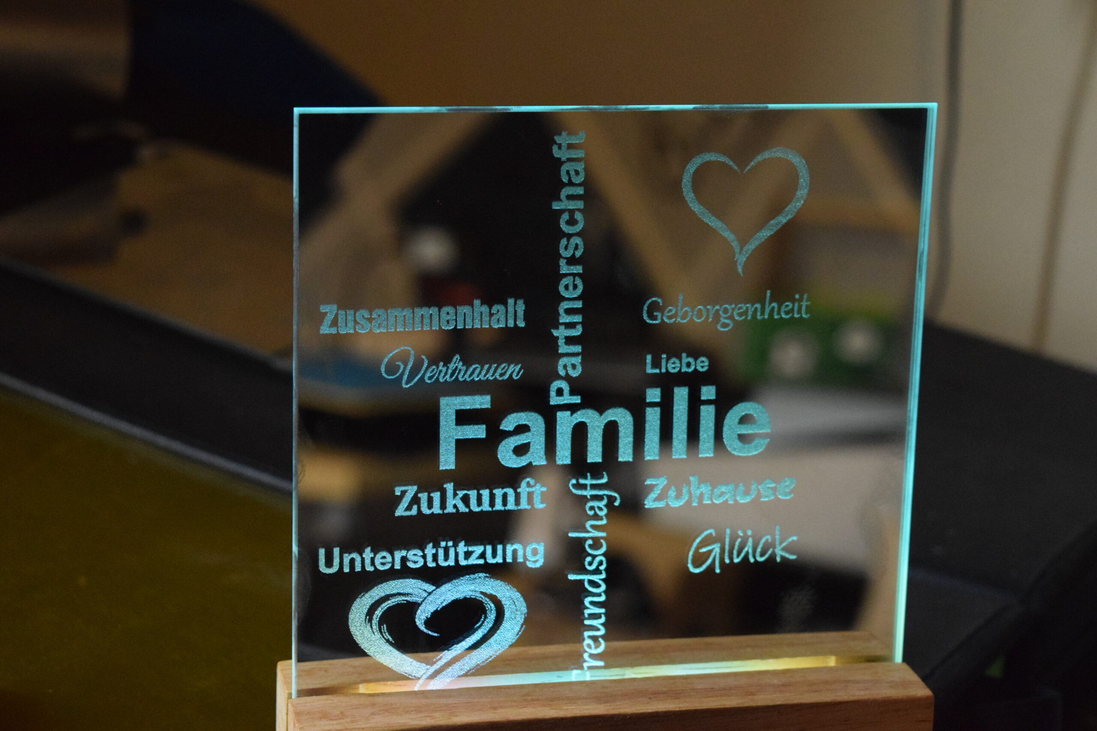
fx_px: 2514
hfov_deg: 24.6
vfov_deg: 16.6
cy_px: 366
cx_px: 548
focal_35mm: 82
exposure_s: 1/60
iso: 4000
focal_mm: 55
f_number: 5.6
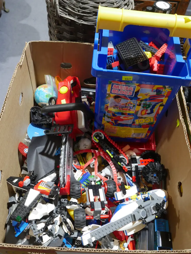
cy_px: 127
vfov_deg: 54.0
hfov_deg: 41.8
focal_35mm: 34
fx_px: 250
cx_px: 96
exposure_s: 1/60
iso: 1000
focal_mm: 17
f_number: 5.6
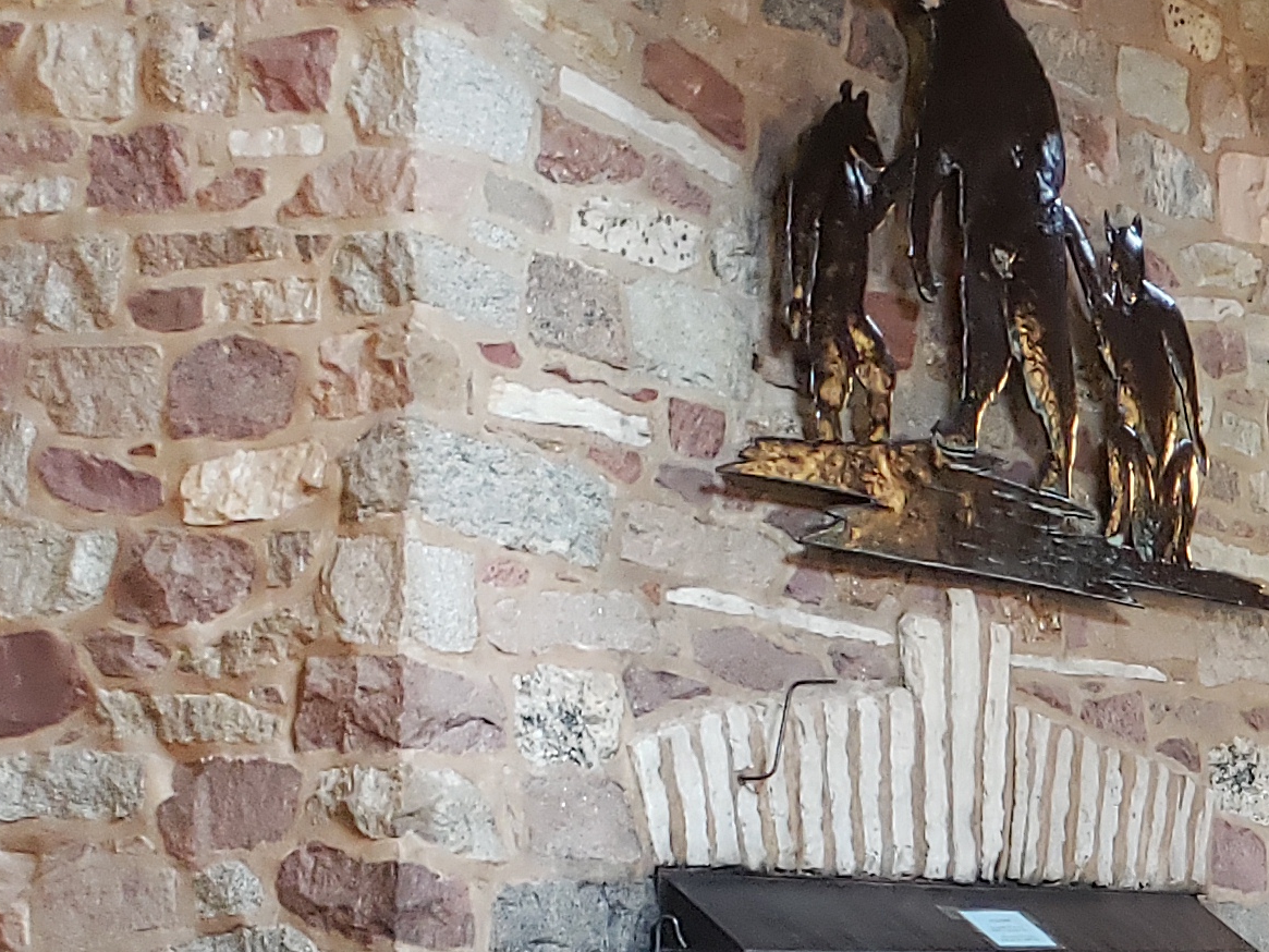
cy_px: 987
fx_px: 3300
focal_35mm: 90
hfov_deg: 18.4
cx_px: 2084
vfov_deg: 16.0
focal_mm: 4.3
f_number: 1.5
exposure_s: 1/40
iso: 320
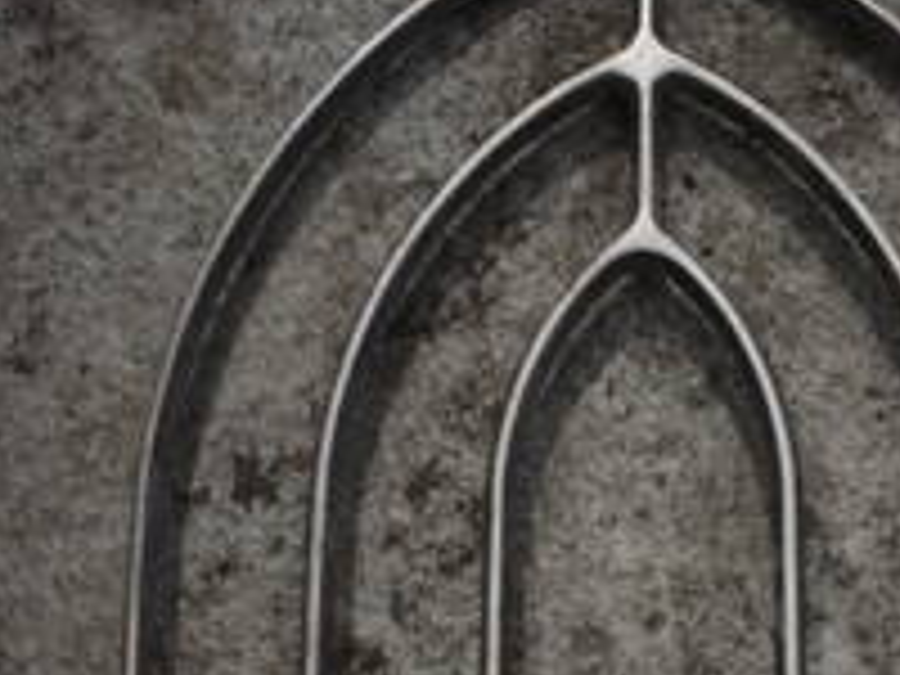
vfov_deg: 20.7
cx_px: 698
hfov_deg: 27.7
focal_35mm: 69
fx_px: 1794
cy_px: 655
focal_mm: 20
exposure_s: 1/125
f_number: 3.5
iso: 1400
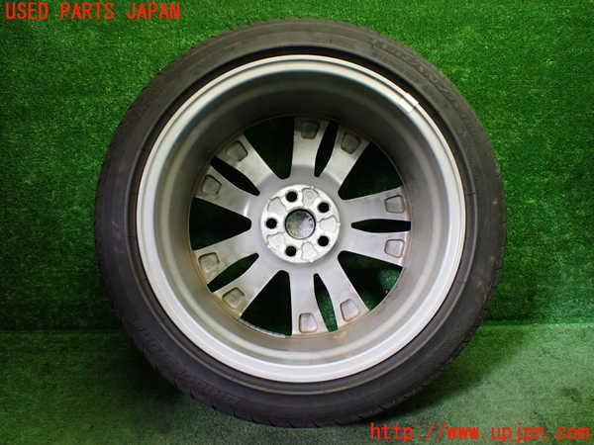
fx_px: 515
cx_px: 297
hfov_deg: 60.0
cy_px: 222
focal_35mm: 30
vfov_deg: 46.8
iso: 500
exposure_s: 1/125
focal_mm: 5.4
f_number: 2.3
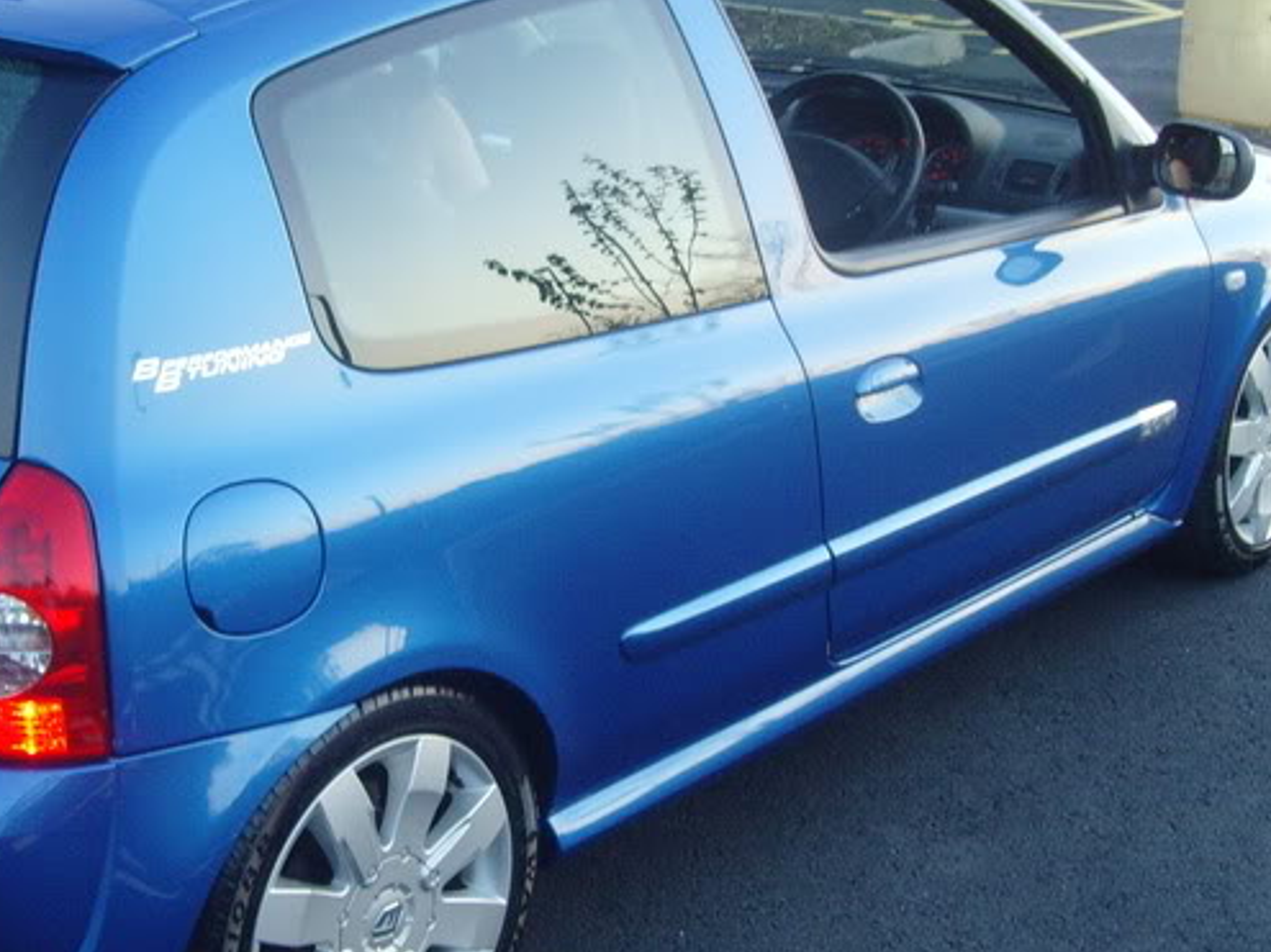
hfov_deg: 30.5
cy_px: 518
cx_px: 413
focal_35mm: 63
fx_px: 2313
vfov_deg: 23.3
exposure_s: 1/20
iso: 200
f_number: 3.5
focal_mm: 6.6
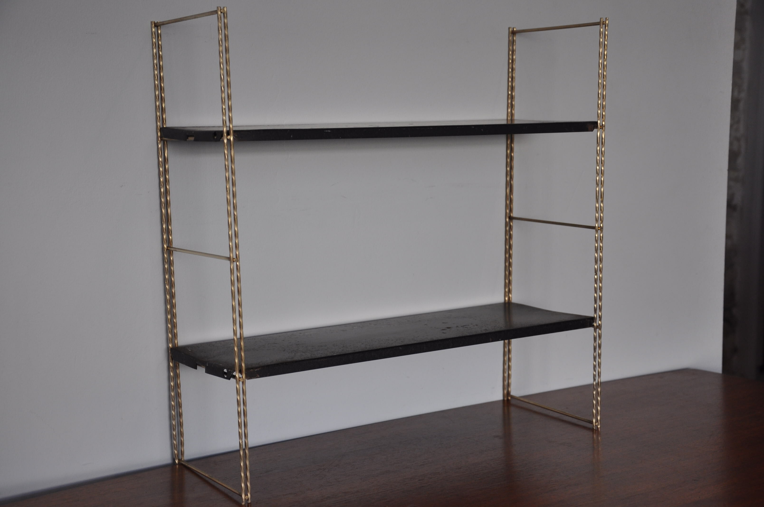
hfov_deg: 35.1
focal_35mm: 57
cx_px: 382
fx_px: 1208
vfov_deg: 23.7
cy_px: 254
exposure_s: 1/80
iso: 400
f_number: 4.5
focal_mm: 38
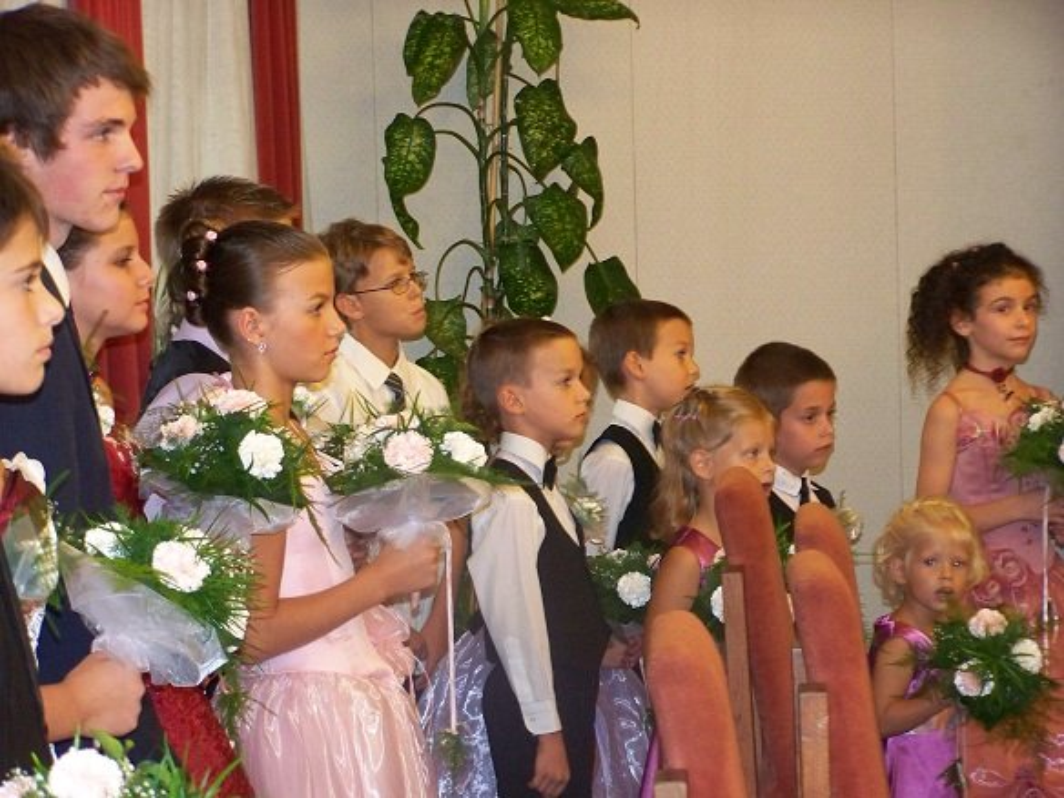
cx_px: 532
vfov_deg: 12.0
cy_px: 399
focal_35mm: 123
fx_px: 3781
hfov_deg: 16.0
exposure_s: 1/50
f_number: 3.2
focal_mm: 20.3
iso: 250
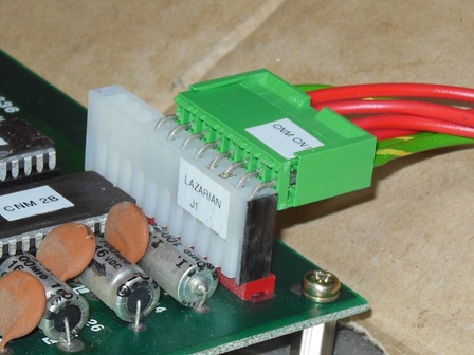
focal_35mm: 66
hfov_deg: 29.4
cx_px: 237
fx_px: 904
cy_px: 178
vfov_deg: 22.3
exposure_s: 1/60
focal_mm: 11.7
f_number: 4.3
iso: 125
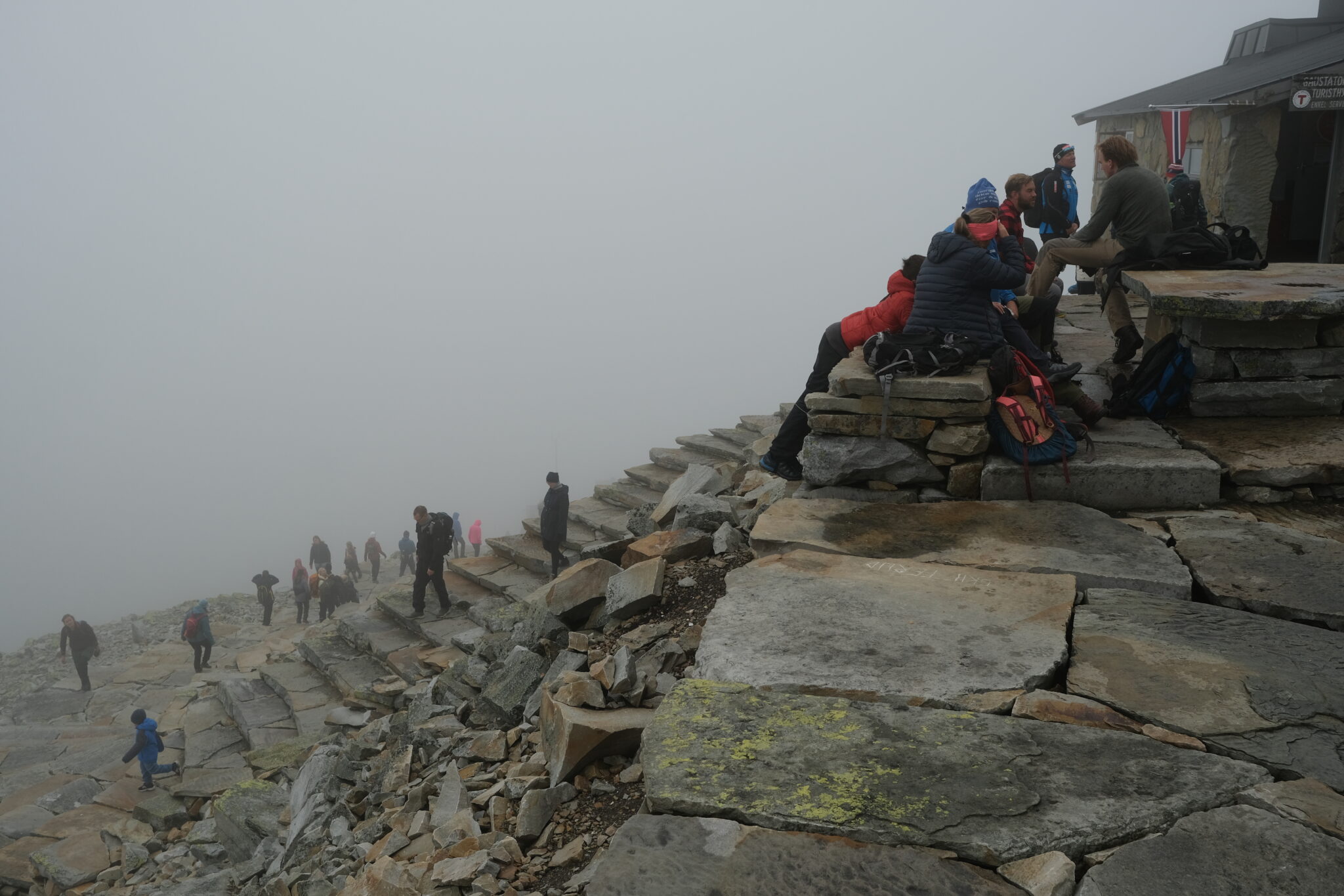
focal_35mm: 35
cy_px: 448
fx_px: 1306
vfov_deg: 37.8
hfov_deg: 54.4
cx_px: 672
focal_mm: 23
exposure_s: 1/680
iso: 250
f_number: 6.4
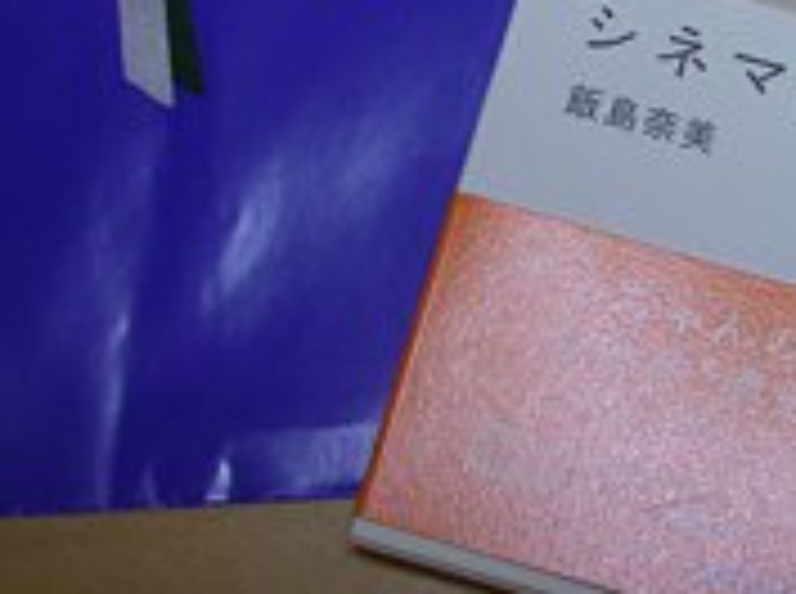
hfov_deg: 19.9
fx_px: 2226
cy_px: 63
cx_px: 713
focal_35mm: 97
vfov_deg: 15.0
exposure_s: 1/60
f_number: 2.8
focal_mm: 7.9
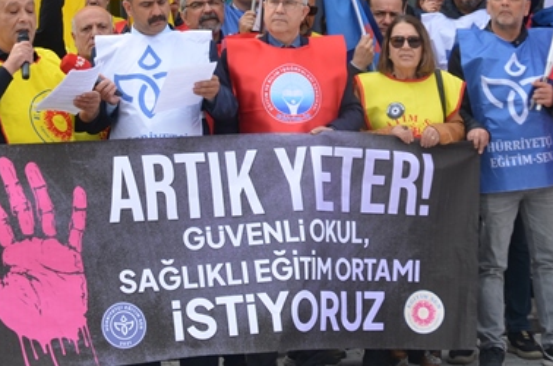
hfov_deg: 14.4
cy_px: -56
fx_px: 2191
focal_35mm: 143
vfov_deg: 9.4
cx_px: 306
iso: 160
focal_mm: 40
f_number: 8
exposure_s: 1/250
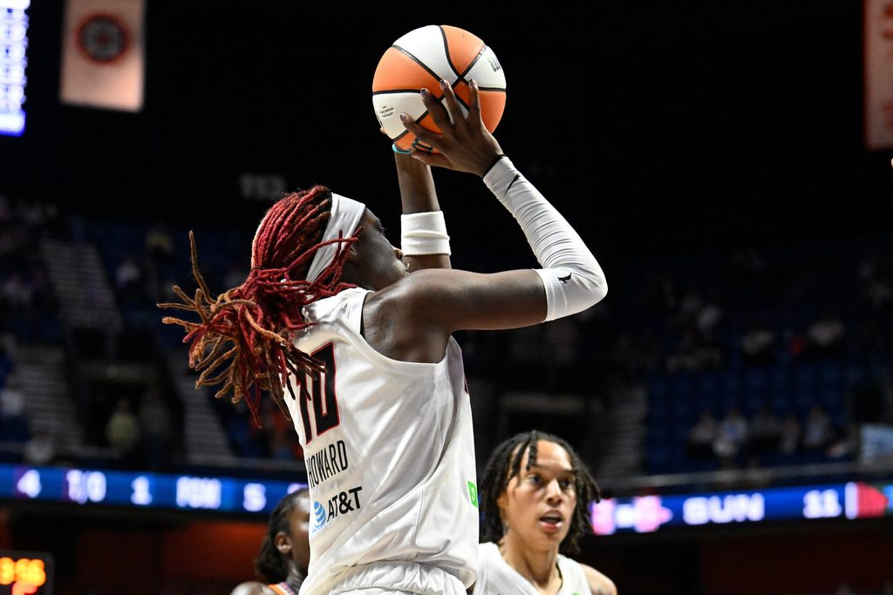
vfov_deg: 19.5
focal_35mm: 70
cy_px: 298
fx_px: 1737
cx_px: 446
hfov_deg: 28.8
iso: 5000
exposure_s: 1/1600
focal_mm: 70
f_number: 3.5
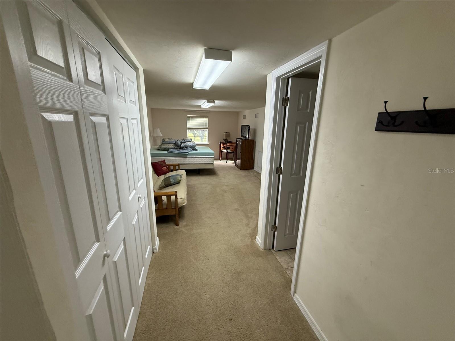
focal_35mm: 14
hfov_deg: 102.1
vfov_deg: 85.7
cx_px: 228
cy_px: 170
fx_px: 184
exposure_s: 1/120
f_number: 2.2
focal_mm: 2.22
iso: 320
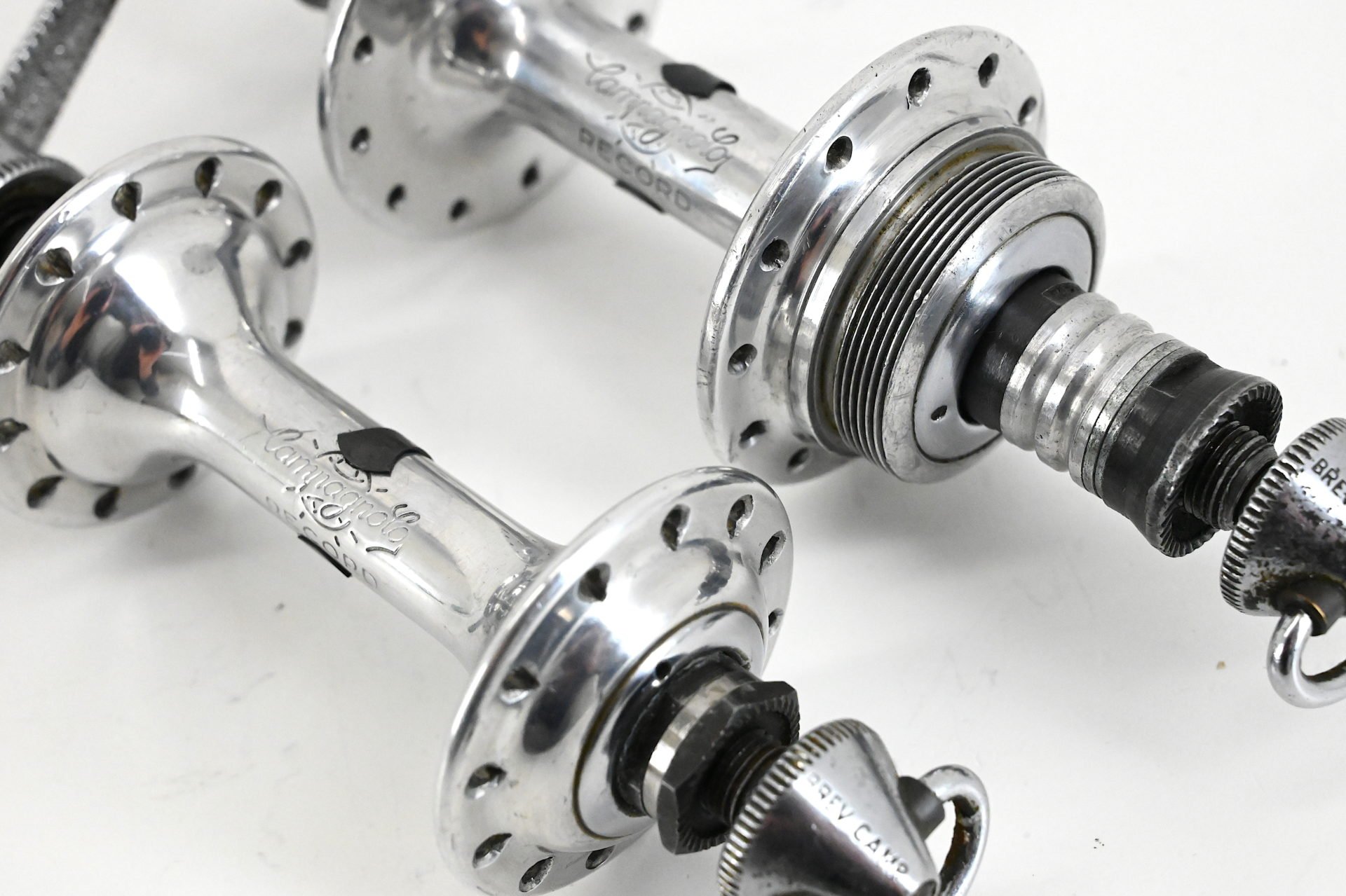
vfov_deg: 19.4
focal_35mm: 70
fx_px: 2616
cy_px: 448
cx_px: 673
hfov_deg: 28.9
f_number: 13
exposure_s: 1/640
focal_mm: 70
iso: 12800
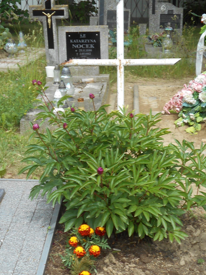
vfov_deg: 27.4
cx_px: 119
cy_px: 154
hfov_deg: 20.7
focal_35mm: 71
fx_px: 563
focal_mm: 6.7
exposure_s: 1/200
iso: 80
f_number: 3.9
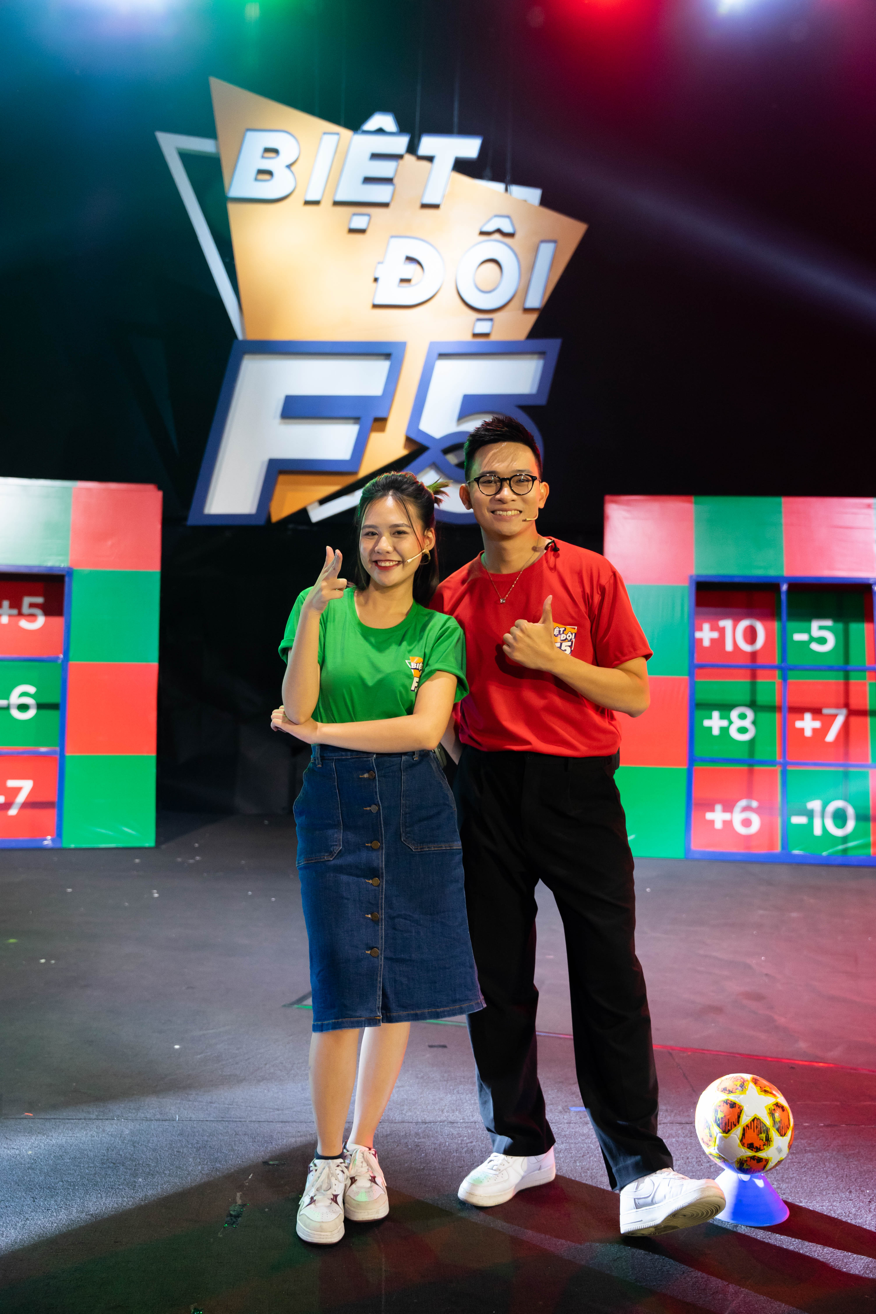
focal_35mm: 33
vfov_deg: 57.5
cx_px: 438
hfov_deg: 40.2
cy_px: 657
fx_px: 1197
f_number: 3.2
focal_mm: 32.8
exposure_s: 1/200
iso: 1250
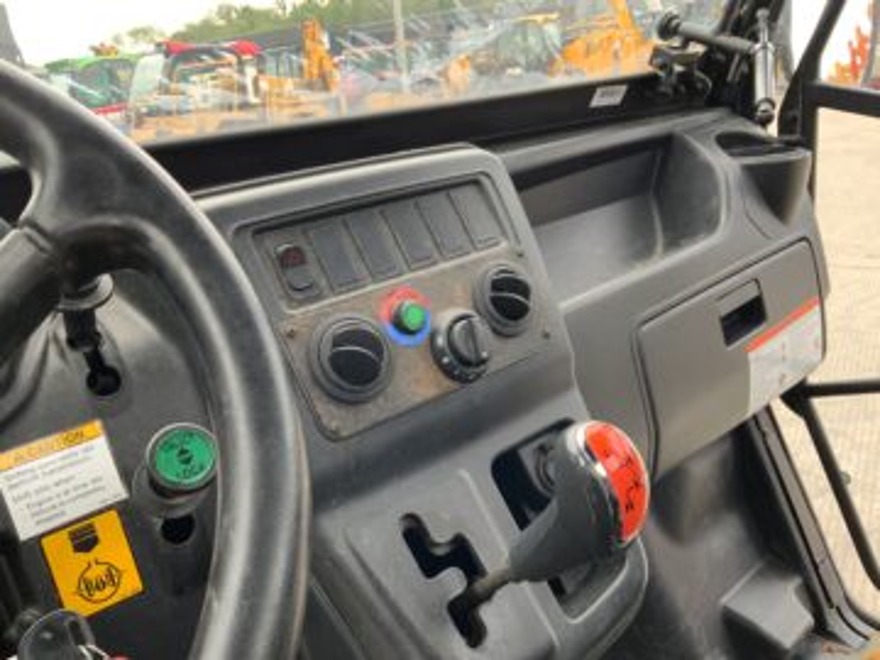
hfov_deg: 61.7
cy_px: 330
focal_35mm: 29
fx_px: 737
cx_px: 440
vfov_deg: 48.2
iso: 50
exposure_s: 1/122
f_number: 1.8
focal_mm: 3
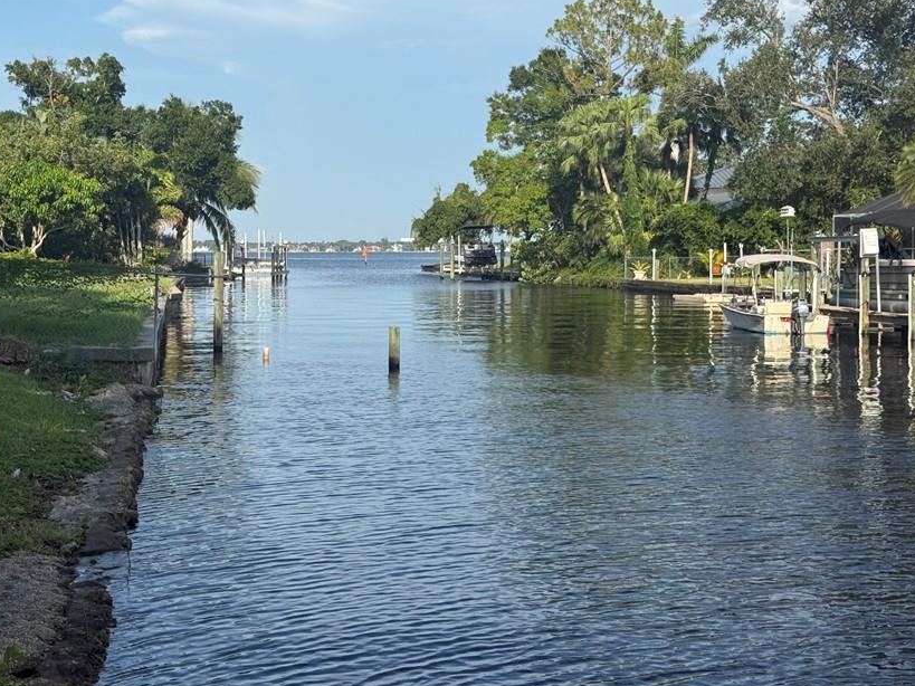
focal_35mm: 60
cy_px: 280
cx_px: 456
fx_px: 1586
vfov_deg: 24.4
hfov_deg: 32.2
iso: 64
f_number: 1.78
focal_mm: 6.76
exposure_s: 1/3891
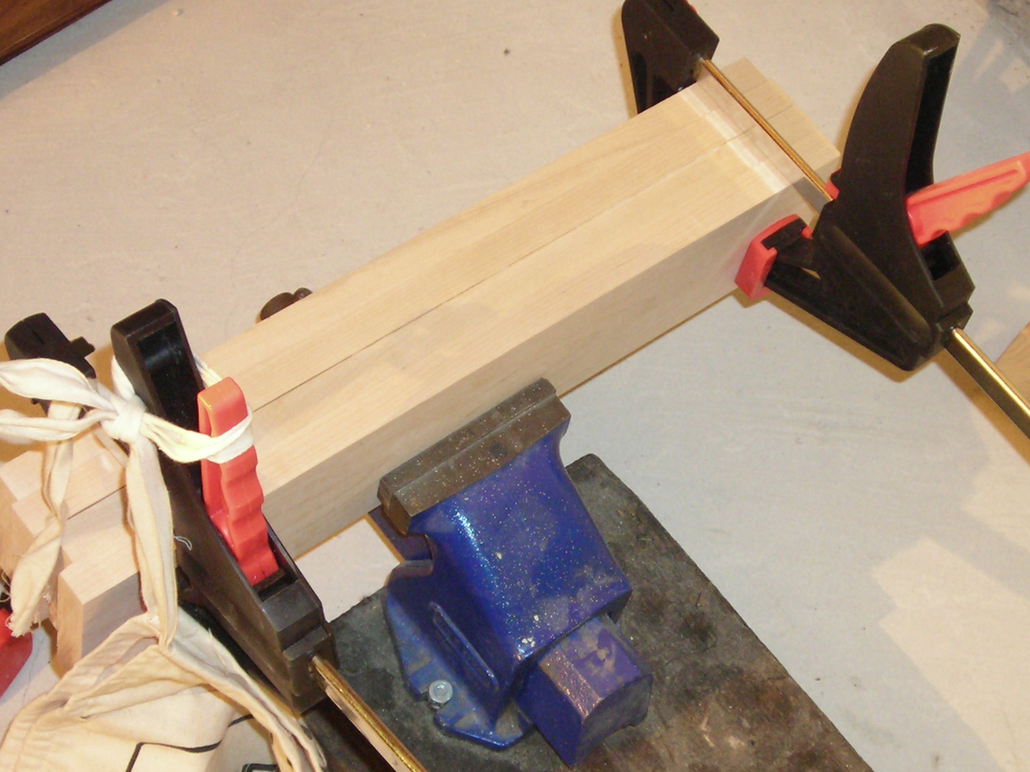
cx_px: 564
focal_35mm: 81
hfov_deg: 24.1
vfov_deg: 18.2
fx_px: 2410
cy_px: 400
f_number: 3.4
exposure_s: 2
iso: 200
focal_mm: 7.8
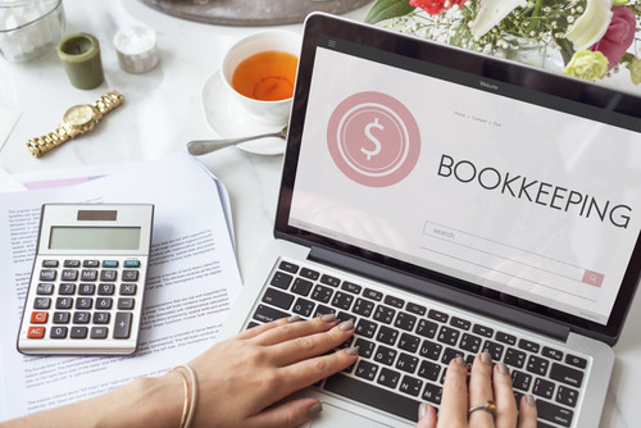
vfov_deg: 27.0
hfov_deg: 39.6
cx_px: 320
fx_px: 891
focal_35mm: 50
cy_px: 214
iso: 100
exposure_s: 1/160
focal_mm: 50
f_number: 3.5
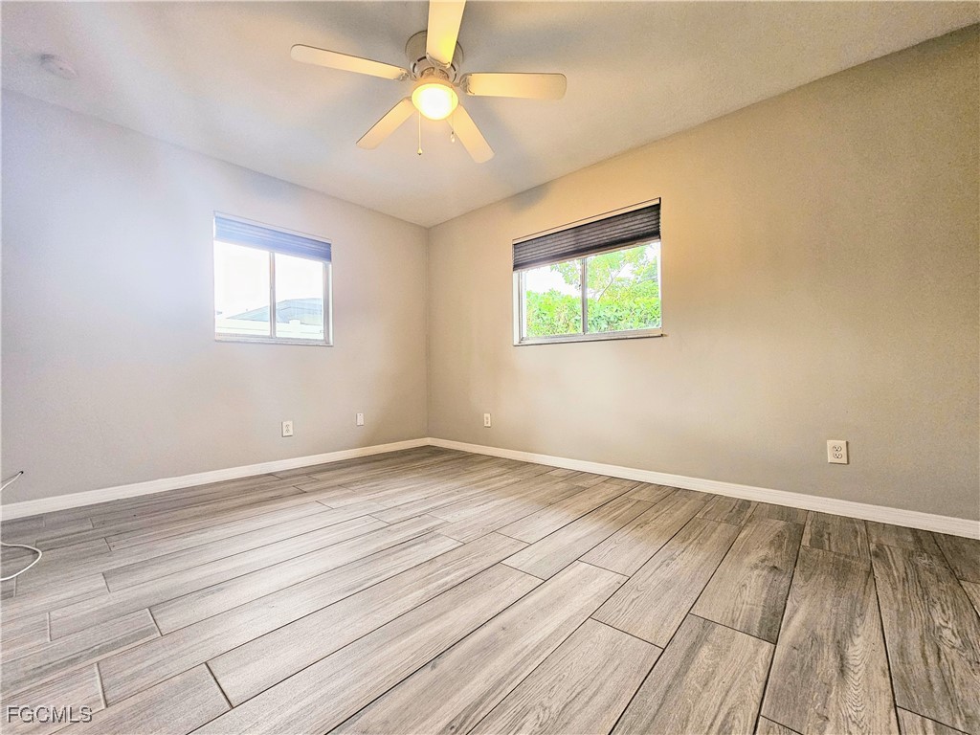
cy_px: 368
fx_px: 368
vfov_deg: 89.9
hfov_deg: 106.2
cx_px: 490
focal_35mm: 13
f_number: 2.2
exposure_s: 1/60
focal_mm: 2.2
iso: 250
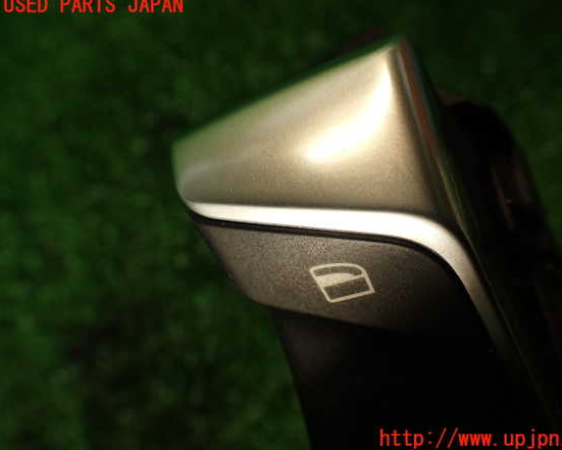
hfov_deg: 52.8
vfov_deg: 43.4
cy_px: 222
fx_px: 566
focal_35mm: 34
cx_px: 304
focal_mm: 5.79
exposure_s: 1/60
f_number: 3.2
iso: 125
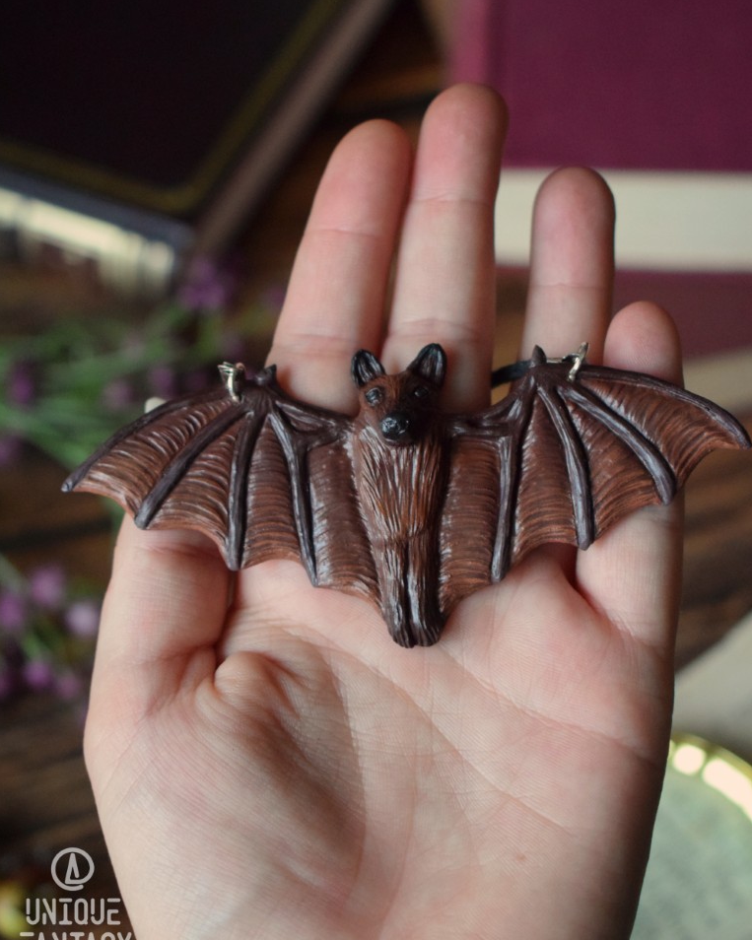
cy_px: 451
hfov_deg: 22.5
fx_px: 1892
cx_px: 375
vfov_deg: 27.9
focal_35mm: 68
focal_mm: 40
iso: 4000
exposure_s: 1/60
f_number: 5
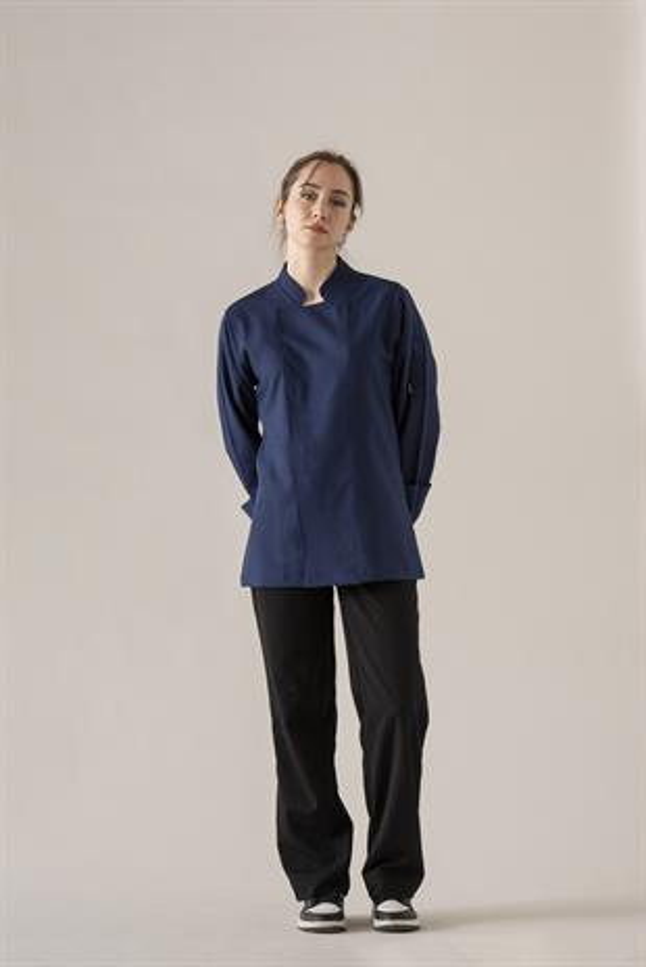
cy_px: 484
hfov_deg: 12.3
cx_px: 323
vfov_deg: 18.2
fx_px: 3010
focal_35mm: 112
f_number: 11
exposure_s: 1/160
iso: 320
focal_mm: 112
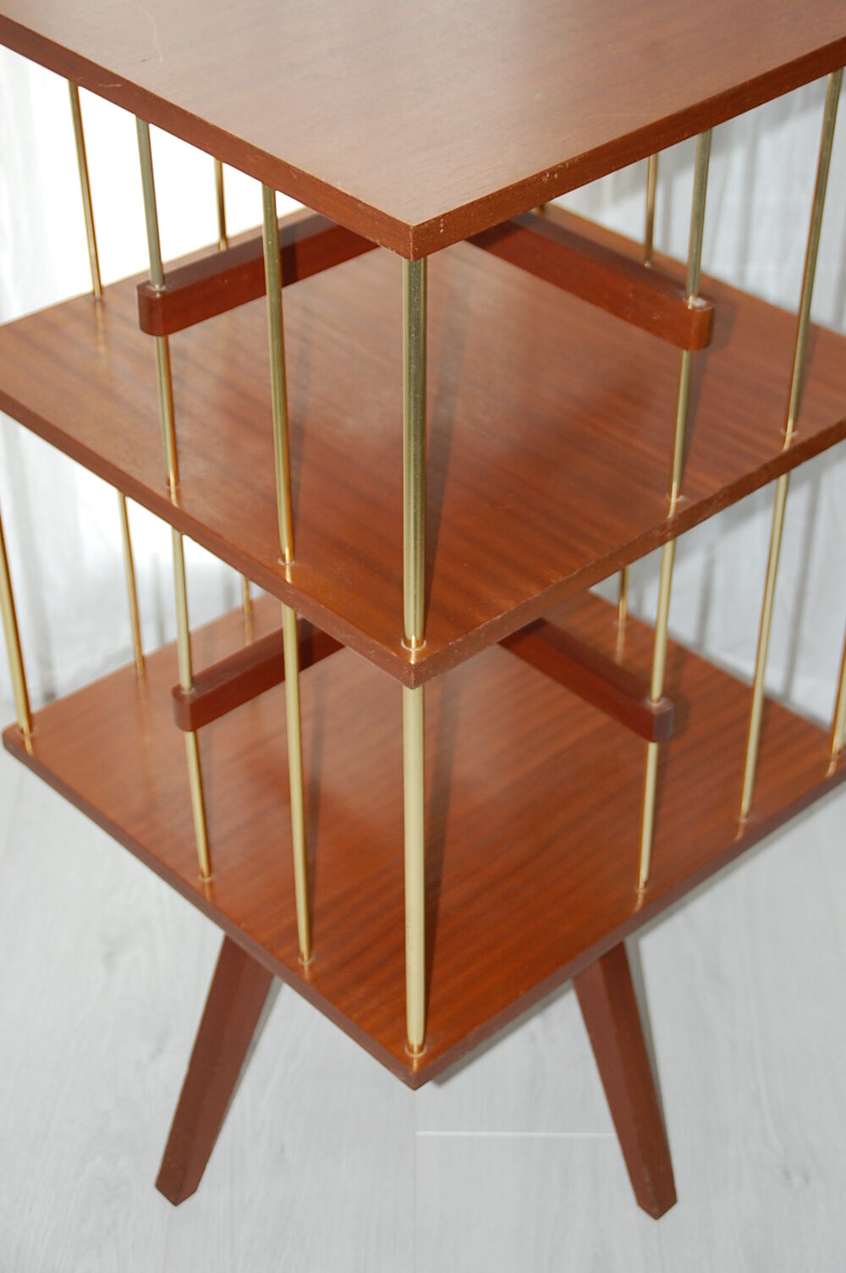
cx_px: 423
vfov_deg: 31.9
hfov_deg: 21.5
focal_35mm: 63
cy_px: 636
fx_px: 2225
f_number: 4.5
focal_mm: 42
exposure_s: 1/60
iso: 400
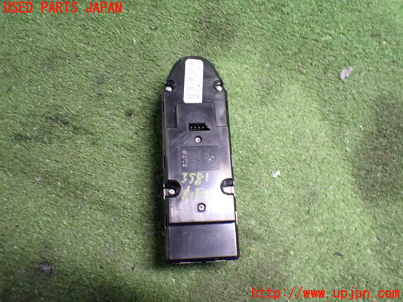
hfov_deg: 60.0
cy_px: 151
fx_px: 349
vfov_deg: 46.8
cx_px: 202
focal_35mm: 30
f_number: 2.3
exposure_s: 1/30
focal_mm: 5.4
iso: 800
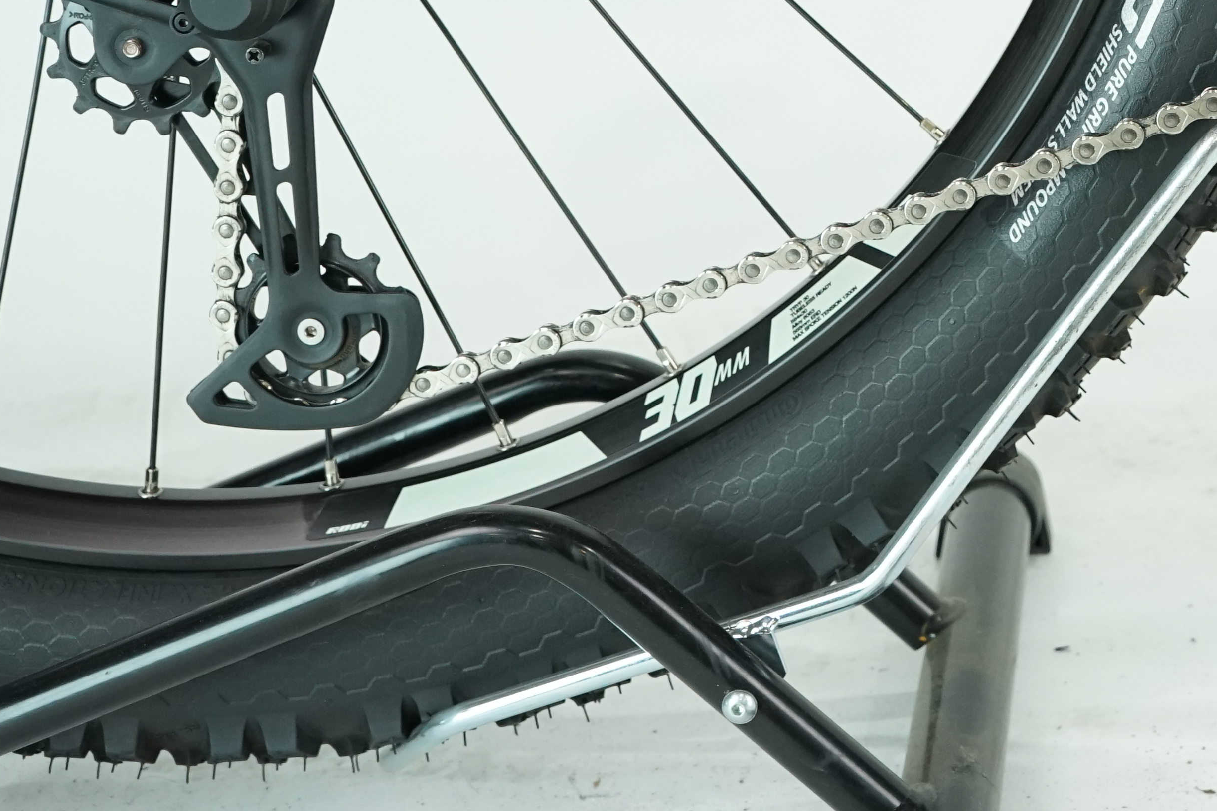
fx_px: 2907
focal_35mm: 86
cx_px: 1193
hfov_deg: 22.8
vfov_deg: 15.4
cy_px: -145
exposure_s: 1/200
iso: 1600
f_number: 5.6
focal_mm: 35
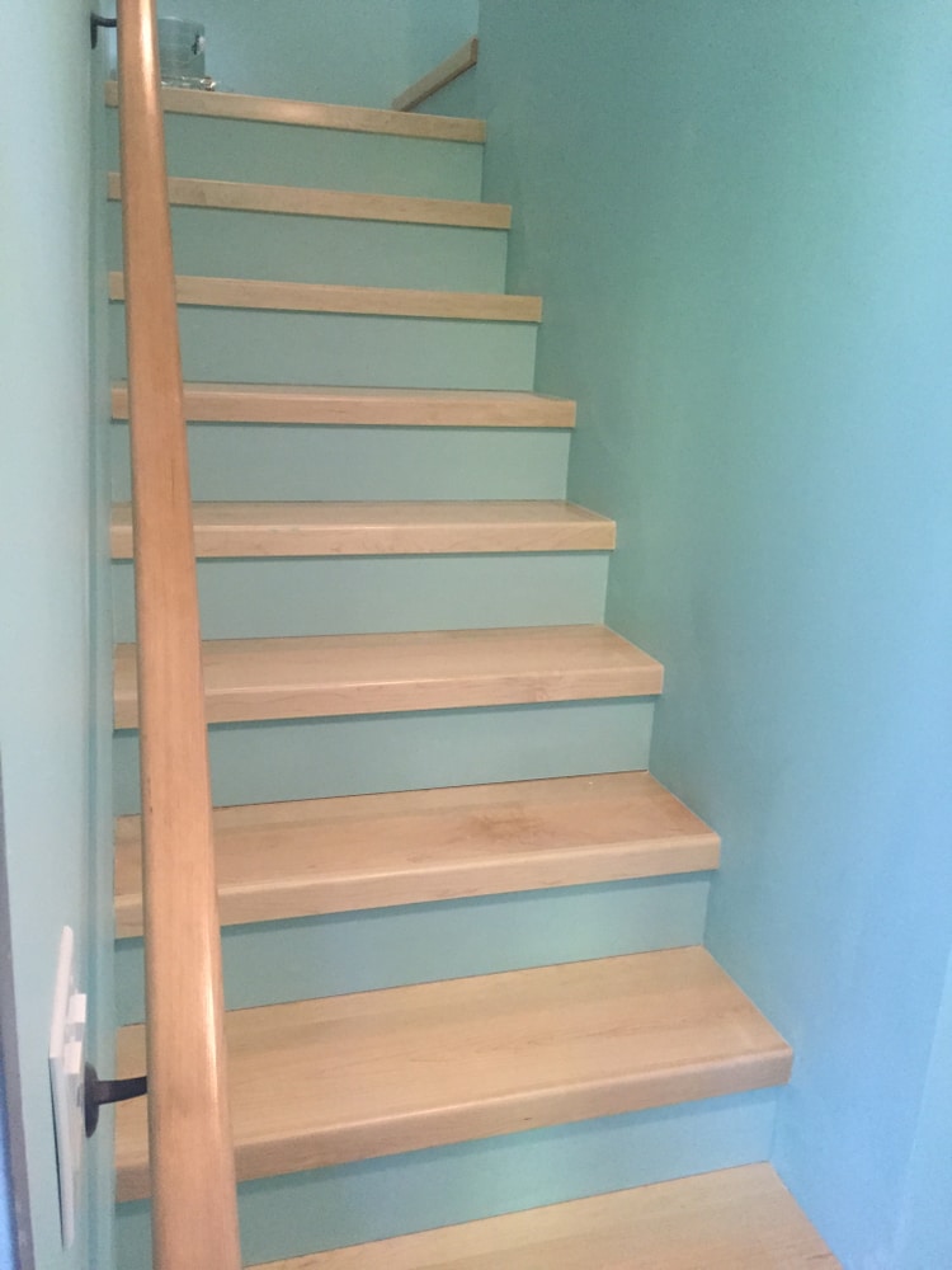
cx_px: 476
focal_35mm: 29
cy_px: 635
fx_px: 1063
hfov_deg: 48.2
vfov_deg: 61.7
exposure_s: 1/30
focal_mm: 4.15
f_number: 2.2
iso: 200
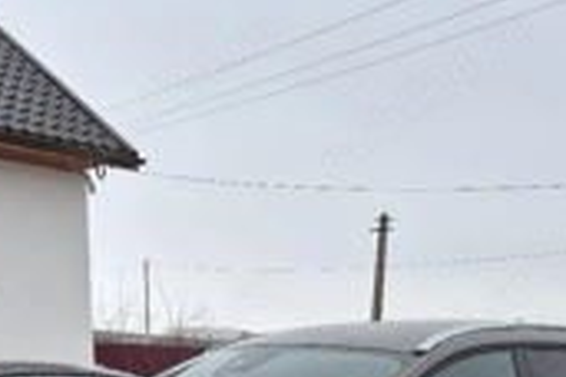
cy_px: 651
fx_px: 880
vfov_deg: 19.2
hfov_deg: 35.6
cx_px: 235
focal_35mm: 56
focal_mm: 5.4
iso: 80
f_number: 1.8
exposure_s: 1/1111
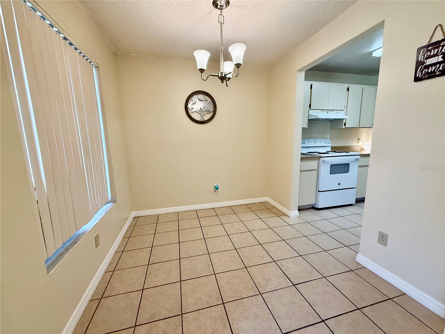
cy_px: 167
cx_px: 222
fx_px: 180
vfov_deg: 85.7
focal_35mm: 14
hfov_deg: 102.1
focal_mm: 2.22
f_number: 2.2
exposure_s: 1/120
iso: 200
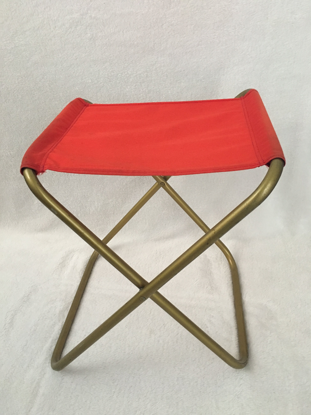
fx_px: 347
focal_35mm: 29
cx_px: 156
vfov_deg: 61.7
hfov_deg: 48.2
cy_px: 208
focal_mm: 4.15
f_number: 2.2
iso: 200
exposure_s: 1/33
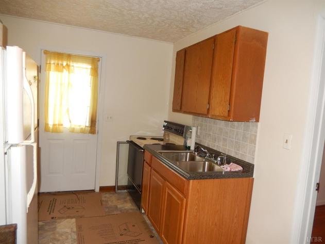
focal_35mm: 25
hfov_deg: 69.4
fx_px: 235
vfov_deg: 54.9
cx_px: 162
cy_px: 122
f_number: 3.4
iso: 220
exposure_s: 1/30
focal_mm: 4.5
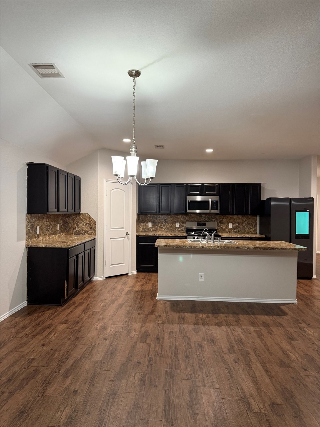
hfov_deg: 56.8
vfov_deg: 71.6
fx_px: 296
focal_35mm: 24
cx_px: 160
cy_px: 214
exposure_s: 1/60
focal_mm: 6.76
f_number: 1.78
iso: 250
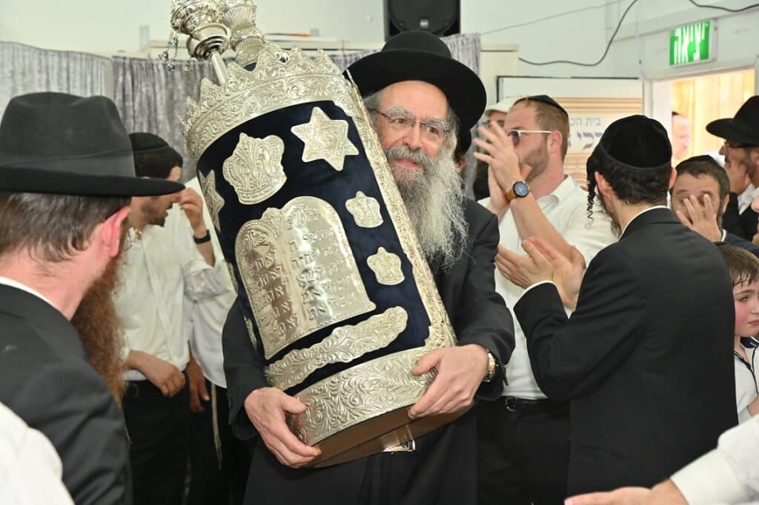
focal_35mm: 56
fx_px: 1180
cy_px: 252
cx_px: 380
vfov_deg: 24.2
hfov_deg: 35.7
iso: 800
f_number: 5.6
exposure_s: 1/200
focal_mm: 56
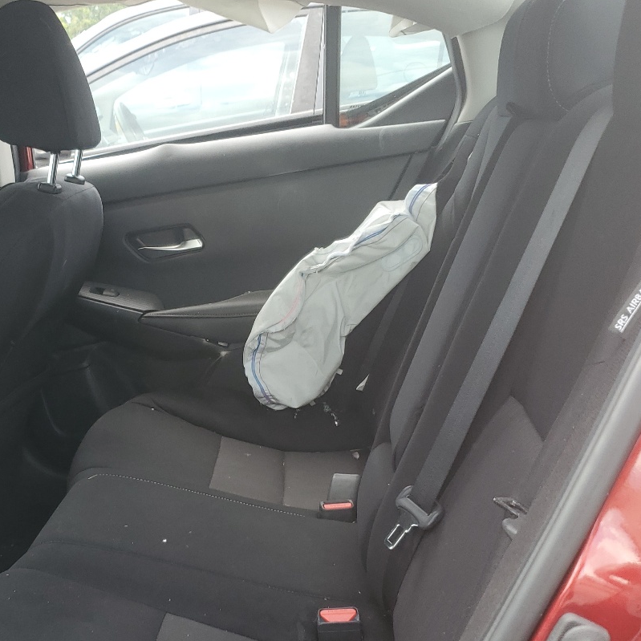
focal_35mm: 46
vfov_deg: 36.6
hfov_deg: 36.5
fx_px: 964
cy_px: 391
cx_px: 228
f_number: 1.5
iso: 51
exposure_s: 1/120
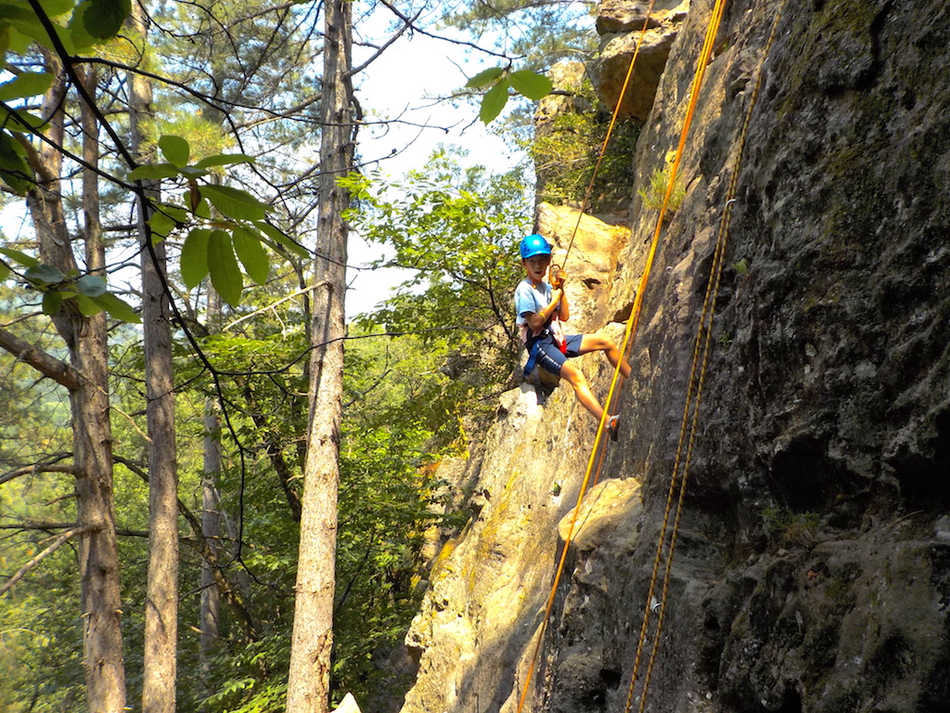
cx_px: 475
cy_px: 356
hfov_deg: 60.0
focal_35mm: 30
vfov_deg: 46.8
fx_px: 823
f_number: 3.3
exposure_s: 1/400
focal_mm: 4.1
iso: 125
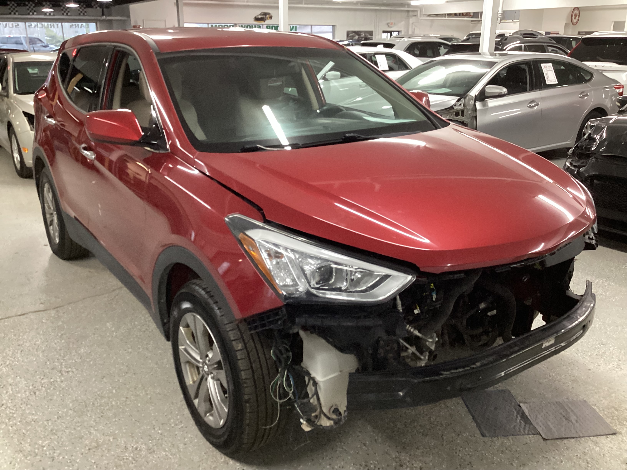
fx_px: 562
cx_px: 314
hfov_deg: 58.4
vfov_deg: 45.4
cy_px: 235
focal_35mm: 31
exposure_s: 1/40
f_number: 2.4
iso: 320
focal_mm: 3.3
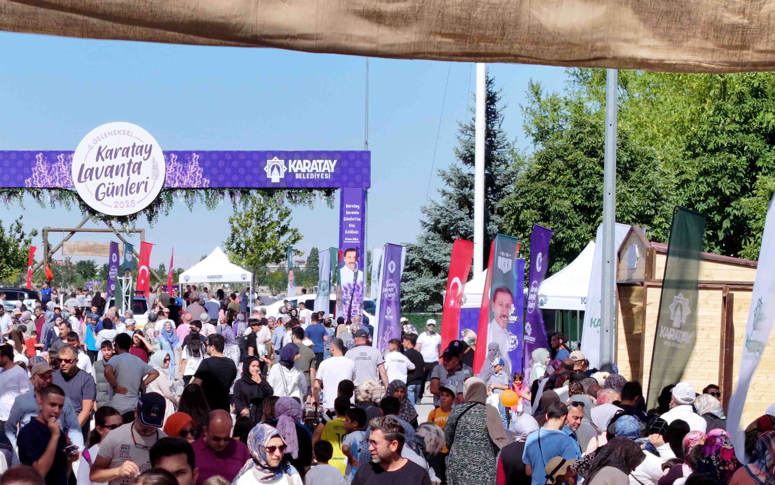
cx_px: 160
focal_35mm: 151
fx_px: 3189
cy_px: 452
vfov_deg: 8.6
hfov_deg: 13.8
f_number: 2.8
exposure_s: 1/25
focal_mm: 19.35
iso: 140
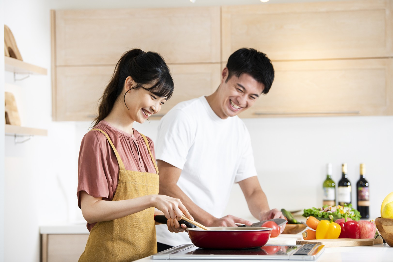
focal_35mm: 112
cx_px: 196
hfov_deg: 18.3
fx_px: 1222
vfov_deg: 12.2
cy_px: 131
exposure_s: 1/250
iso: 800
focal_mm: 112
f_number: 4
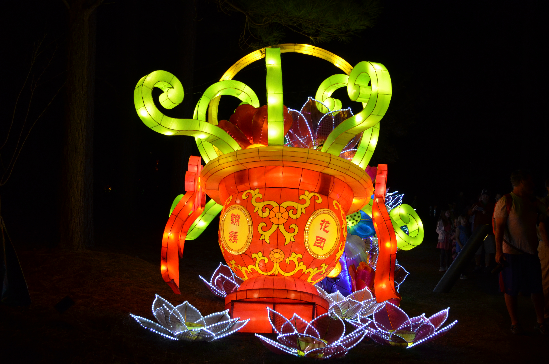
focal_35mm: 57
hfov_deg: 35.1
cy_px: 182
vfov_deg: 23.7
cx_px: 274
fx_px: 867
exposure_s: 1/60
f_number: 5
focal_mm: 38
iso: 800
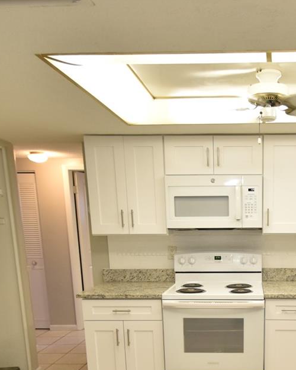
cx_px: 247
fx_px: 395
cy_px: 304
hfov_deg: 39.1
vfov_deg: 47.2
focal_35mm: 36
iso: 800
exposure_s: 1/60
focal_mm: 10
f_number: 3.5
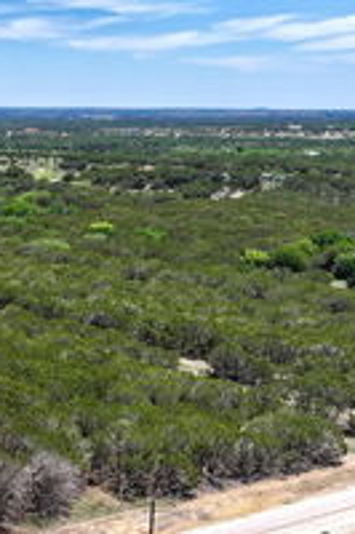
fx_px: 948
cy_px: 319
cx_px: -144
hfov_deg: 19.1
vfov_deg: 31.4
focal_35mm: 64
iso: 110
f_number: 2.8
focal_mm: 12.29
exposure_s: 1/160
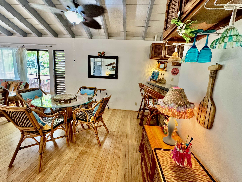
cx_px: 121
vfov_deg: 85.7
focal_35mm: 14
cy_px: 91
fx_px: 98
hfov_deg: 102.1
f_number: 2.2
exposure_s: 1/60
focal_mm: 2.22
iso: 500
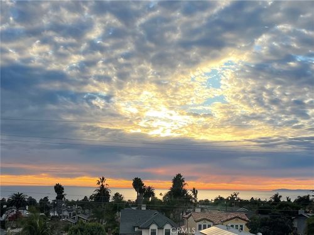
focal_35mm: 25
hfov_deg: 69.4
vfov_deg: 54.9
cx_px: 157
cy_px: 118
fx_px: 227
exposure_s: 1/874
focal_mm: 5.1
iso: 32
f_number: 1.6
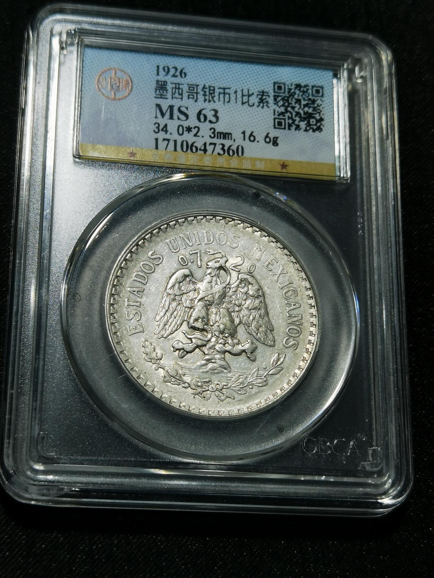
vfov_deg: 29.0
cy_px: 289
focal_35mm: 67
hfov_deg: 21.9
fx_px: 1120
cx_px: 217
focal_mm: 6.67
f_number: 1.9
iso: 50
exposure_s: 1/100
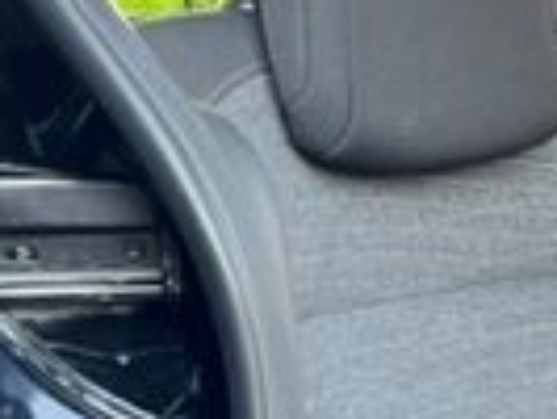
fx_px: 2013
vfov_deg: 11.5
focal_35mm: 125
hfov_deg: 15.0
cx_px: 720
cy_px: 587
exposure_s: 1/121
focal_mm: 5.7
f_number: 1.5
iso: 100
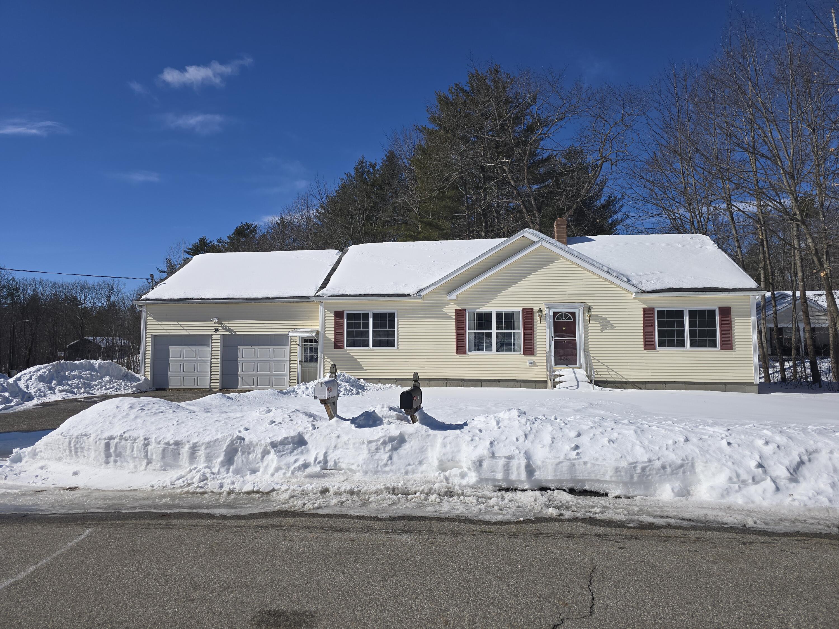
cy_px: 314
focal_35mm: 23
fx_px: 557
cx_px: 420
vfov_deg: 58.9
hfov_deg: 73.9
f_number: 1.7
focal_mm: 6.3
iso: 12
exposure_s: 1/2157
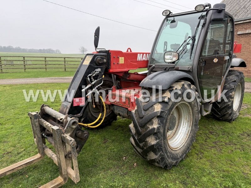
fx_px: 174
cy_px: 94
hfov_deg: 71.6
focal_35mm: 24
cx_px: 126
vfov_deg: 56.8
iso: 100
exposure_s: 1/179
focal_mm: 6.76
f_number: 1.78
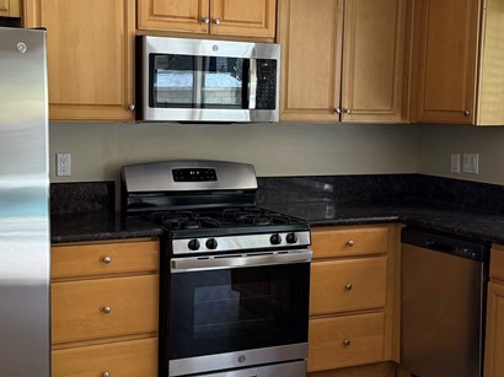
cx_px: 254
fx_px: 873
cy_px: 210
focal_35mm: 60
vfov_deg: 24.4
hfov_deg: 32.2
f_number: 1.78
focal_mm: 6.76
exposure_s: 1/236
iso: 200
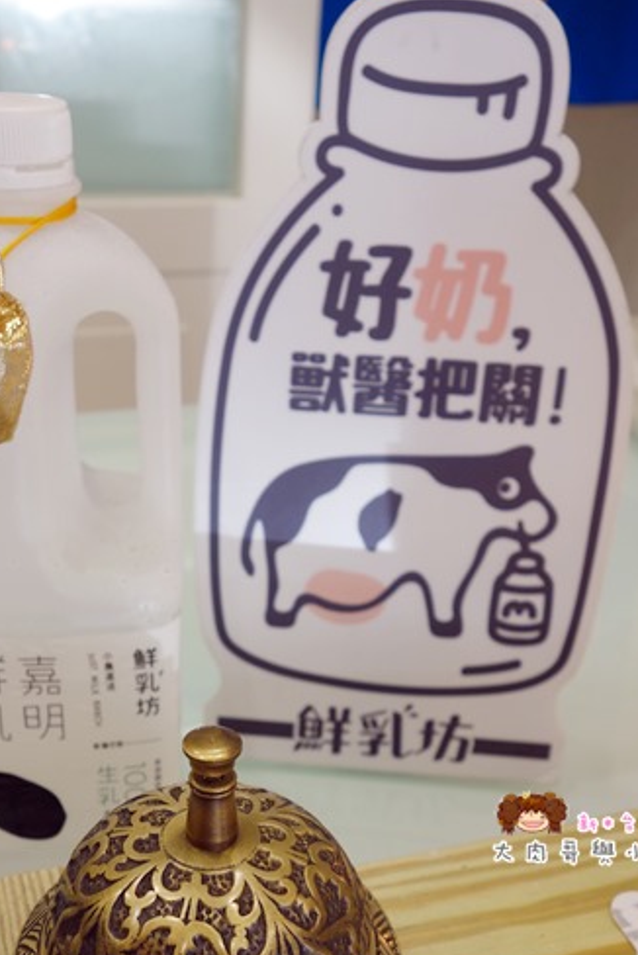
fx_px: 1141
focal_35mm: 43
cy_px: 681
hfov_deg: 31.2
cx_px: 260
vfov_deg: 44.3
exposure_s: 1/50
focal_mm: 10.4
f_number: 4
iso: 125
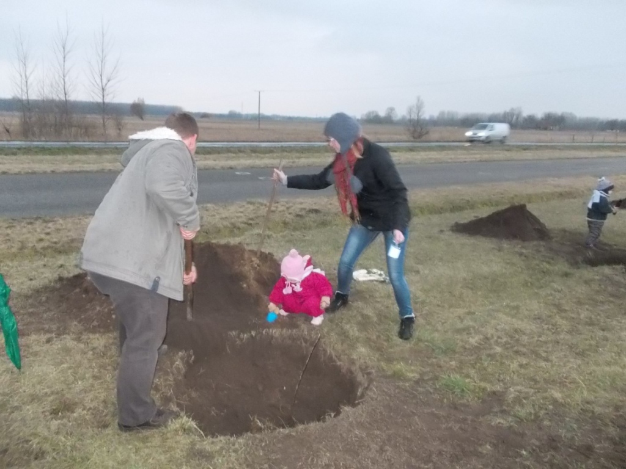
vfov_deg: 49.7
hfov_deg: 63.4
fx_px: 506
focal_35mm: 28
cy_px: 234
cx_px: 313
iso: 640
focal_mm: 4
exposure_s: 1/25
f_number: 2.7
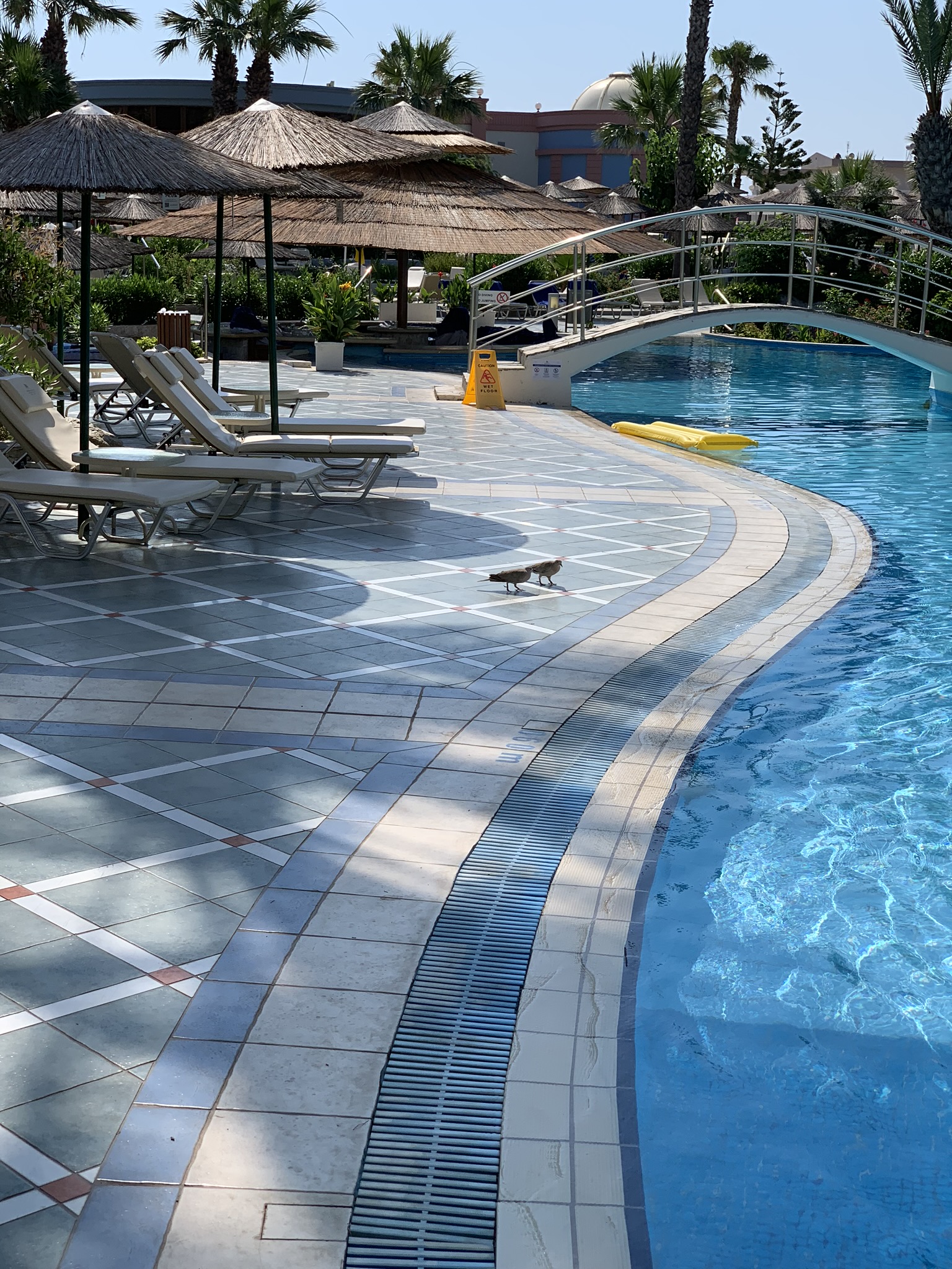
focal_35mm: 52
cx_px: 476
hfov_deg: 28.0
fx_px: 1907
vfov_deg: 36.8
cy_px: 634
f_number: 2.4
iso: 16
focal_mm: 6
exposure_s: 1/1776
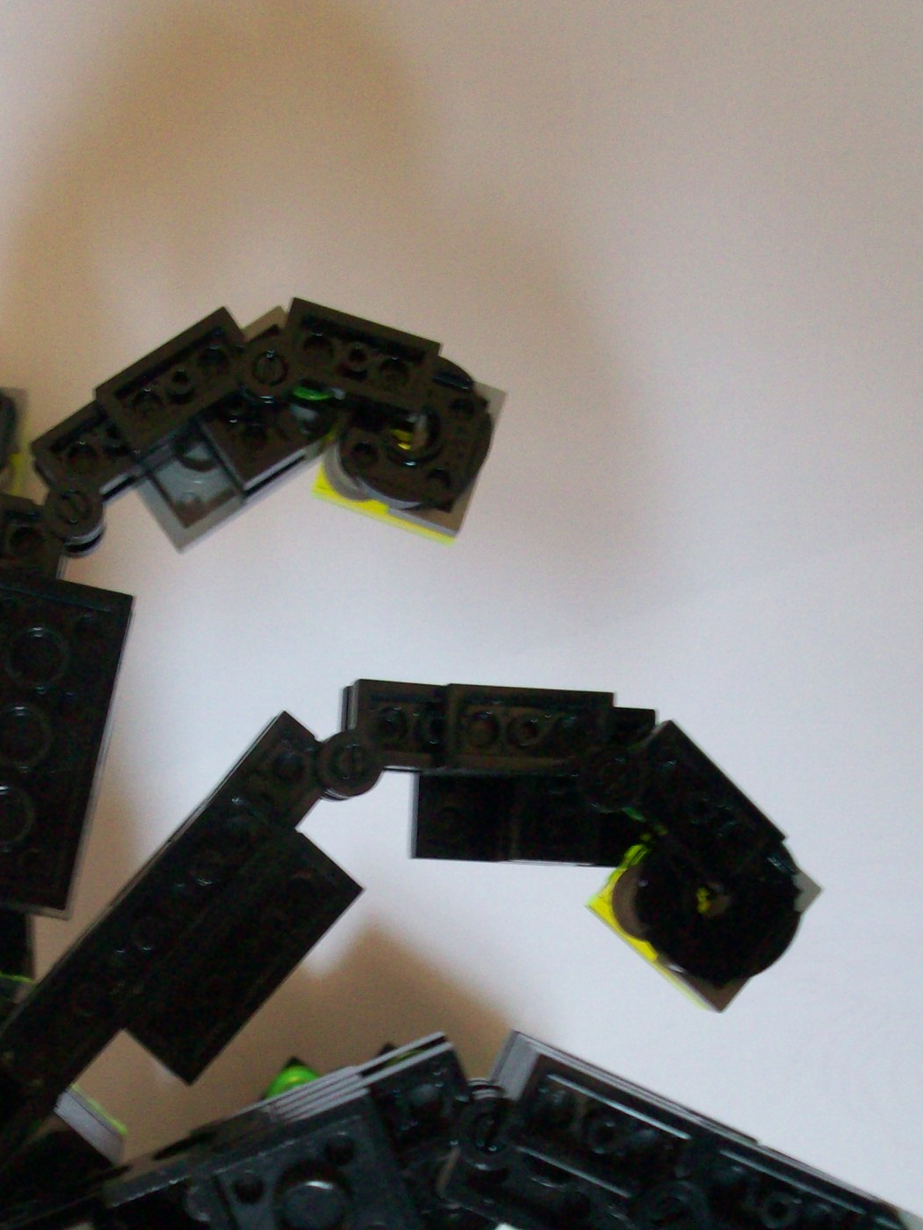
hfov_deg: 21.9
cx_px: 330
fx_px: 2381
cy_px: 866
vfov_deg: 28.7
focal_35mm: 67
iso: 160
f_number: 3.1
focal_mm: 7.6
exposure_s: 1/11.9
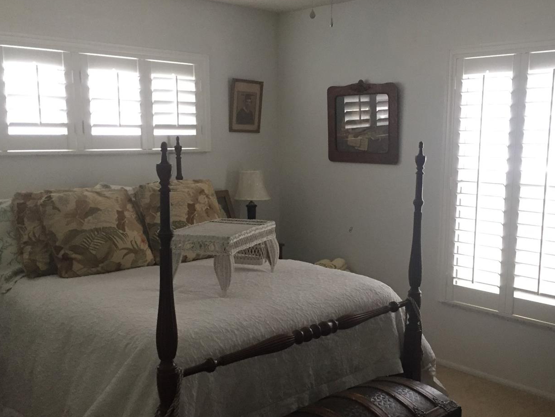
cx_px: 330
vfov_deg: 37.7
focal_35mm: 38
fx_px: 609
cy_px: 237
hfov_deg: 48.7
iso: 200
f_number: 2.2
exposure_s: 1/30
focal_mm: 4.15
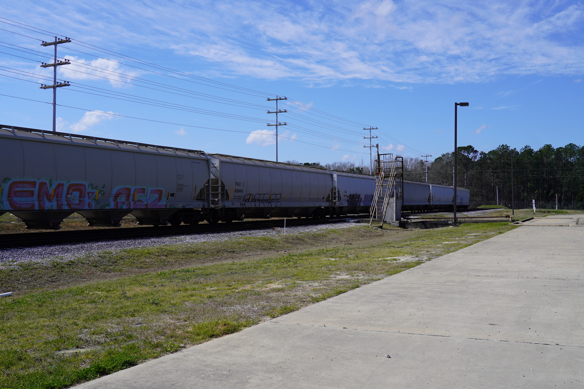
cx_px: 292
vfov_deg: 36.9
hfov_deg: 53.1
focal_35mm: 36
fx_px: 584
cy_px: 194
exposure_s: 1/1000
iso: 100
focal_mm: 24
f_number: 5
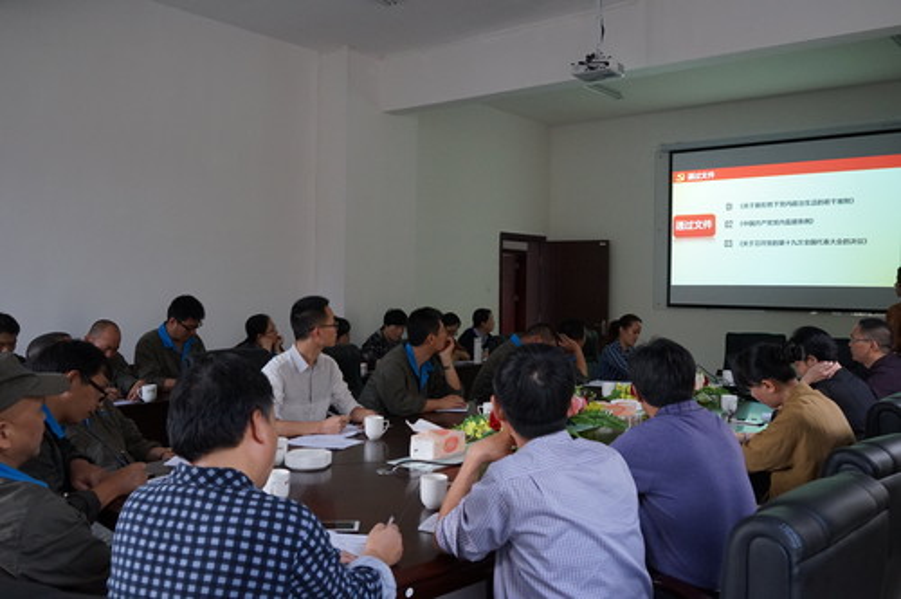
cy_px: 300
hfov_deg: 60.3
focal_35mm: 31
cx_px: 450
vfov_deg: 42.2
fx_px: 775
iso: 2500
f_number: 7.1
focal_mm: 31
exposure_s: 1/80
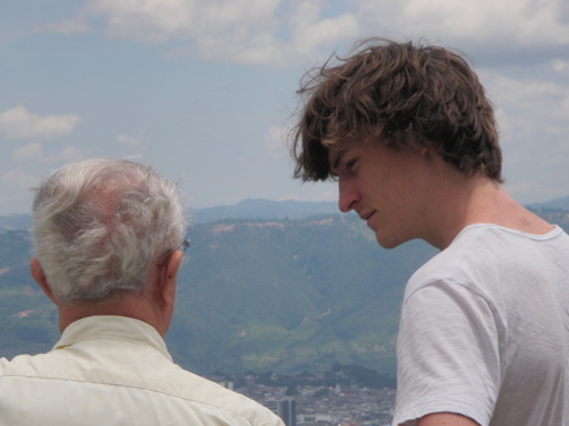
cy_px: 312
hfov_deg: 13.2
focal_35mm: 150
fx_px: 2465
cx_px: 283
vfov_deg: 9.9
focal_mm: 18.2
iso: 50
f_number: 7.1
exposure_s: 1/320
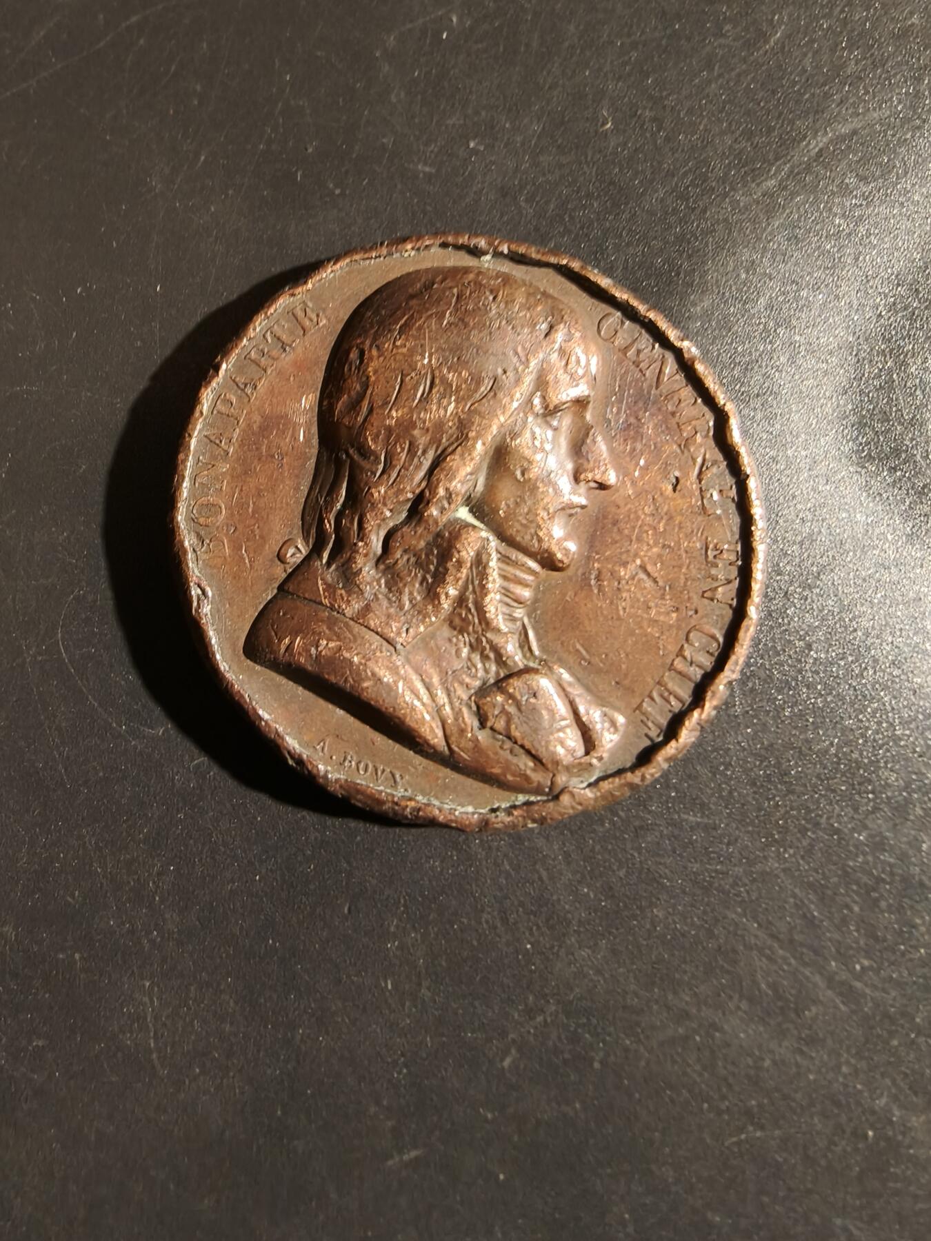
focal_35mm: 23
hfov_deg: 58.9
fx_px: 825
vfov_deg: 73.9
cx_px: 466
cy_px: 620
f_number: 2
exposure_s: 1/50
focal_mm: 2.32
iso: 320
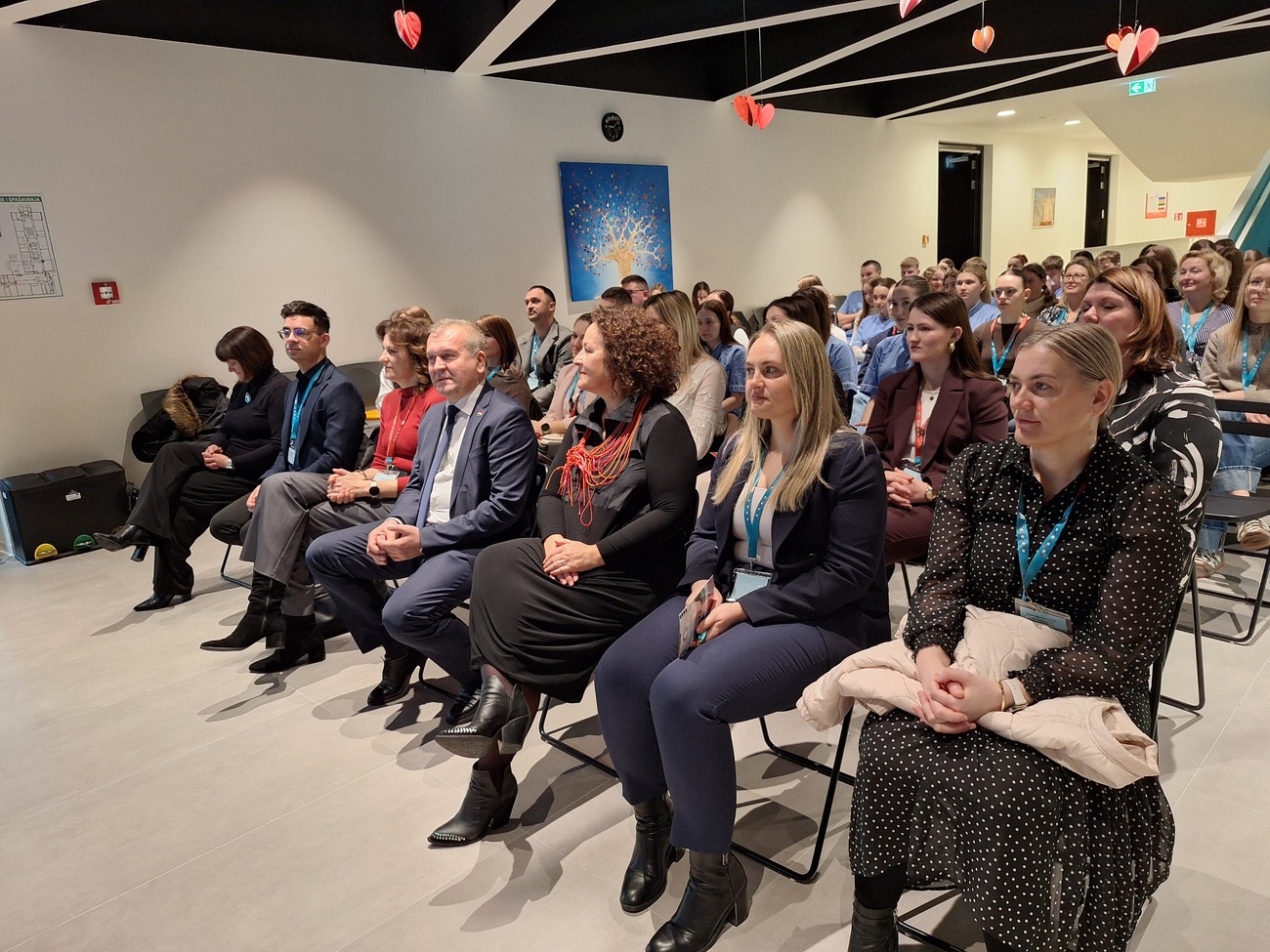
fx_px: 844
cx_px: 635
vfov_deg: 58.9
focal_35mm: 23
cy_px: 476
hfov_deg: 73.9
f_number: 1.8
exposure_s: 1/50
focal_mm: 5.54
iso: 200
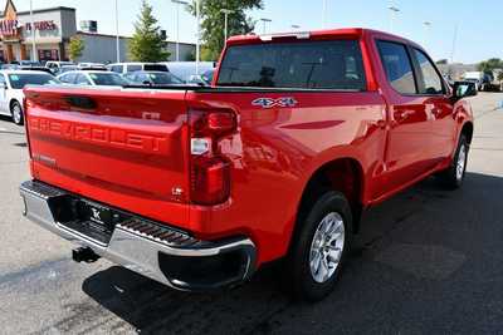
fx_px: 419
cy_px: 168
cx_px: 252
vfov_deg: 43.6
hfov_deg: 61.9
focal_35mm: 30
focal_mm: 20
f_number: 8
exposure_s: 1/250
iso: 180
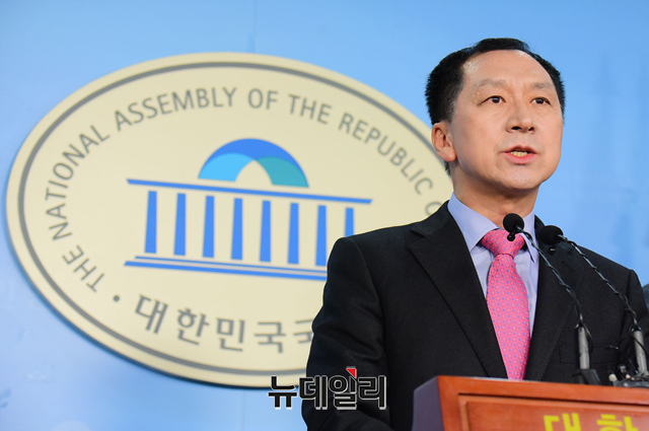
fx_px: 2017
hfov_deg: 18.3
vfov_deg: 12.2
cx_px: 324
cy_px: 216
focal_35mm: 112
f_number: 5.6
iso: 3200
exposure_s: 1/250
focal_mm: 112
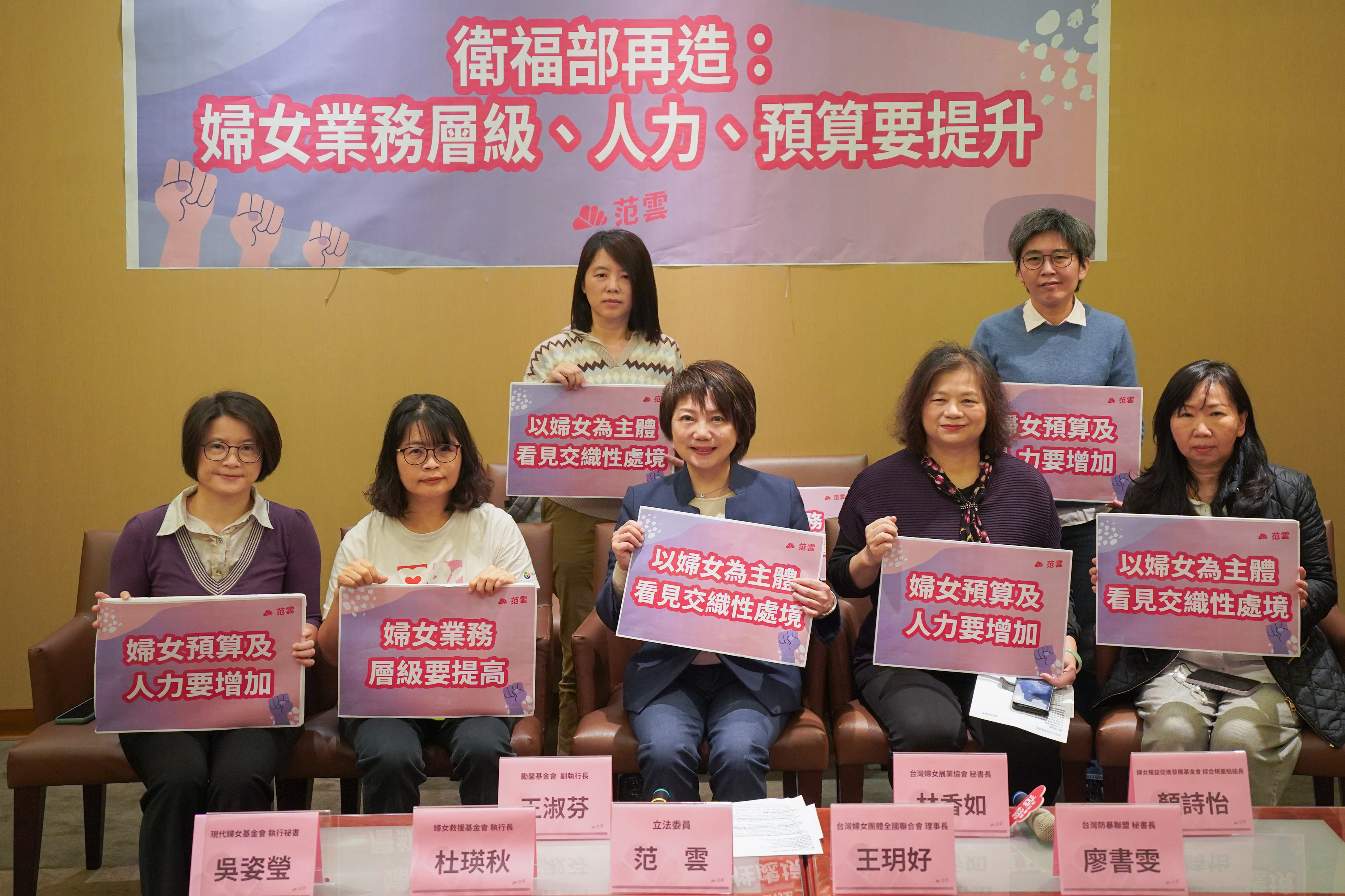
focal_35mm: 44
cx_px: 679
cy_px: 444
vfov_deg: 30.5
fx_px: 1644
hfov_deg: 44.5
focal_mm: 43
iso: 2500
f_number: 4
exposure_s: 1/160
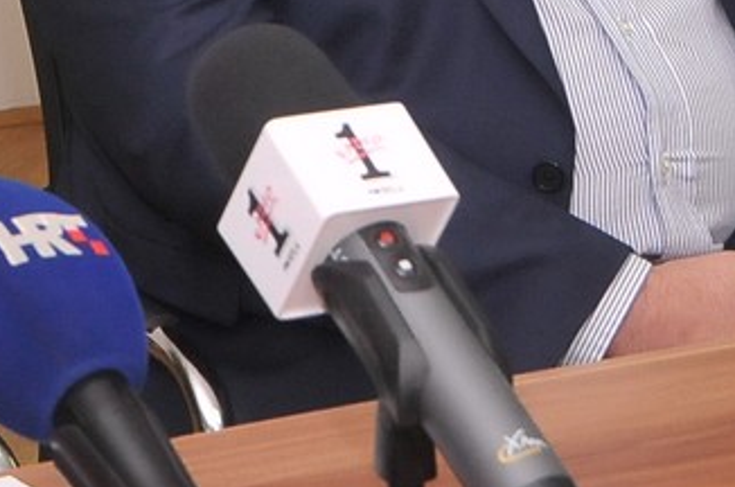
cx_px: -160
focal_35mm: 198
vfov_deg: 6.8
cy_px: -221
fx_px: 4035
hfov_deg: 10.2
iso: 2000
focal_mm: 42
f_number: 9
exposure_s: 1/60
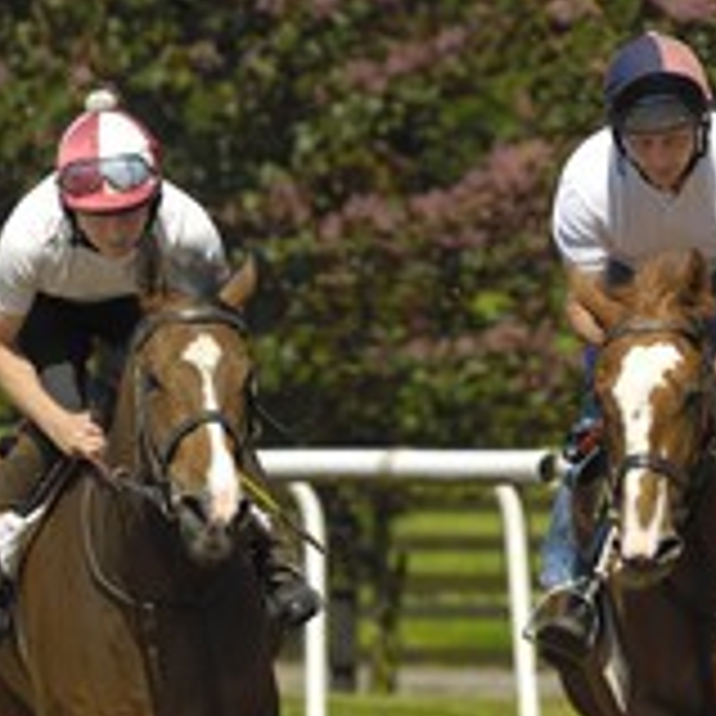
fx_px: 14228
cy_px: 590
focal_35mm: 608
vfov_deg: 2.9
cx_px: 326
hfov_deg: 2.9
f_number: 4.5
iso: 100
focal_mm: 180
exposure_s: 1/750
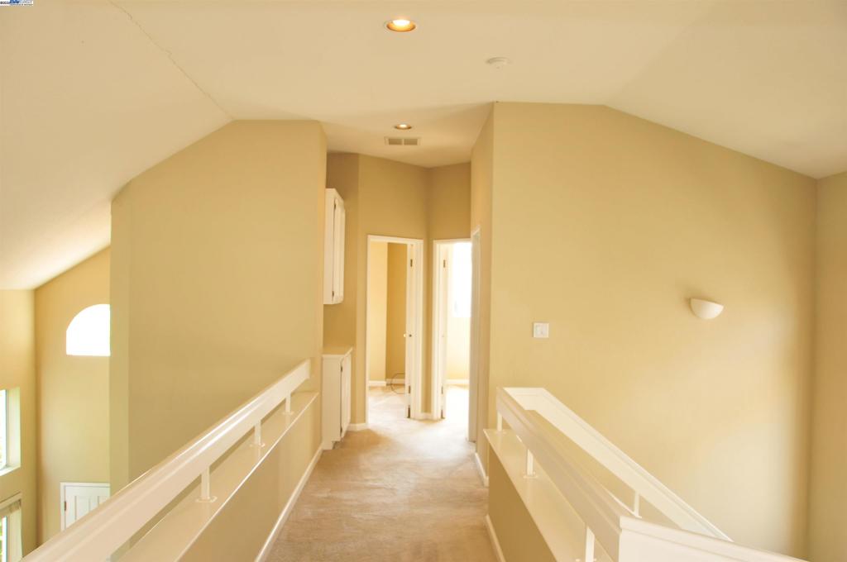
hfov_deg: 67.4
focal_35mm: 27
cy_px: 281
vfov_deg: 47.8
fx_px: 634
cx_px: 424
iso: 250
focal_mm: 18
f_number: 6.3
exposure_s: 1/25
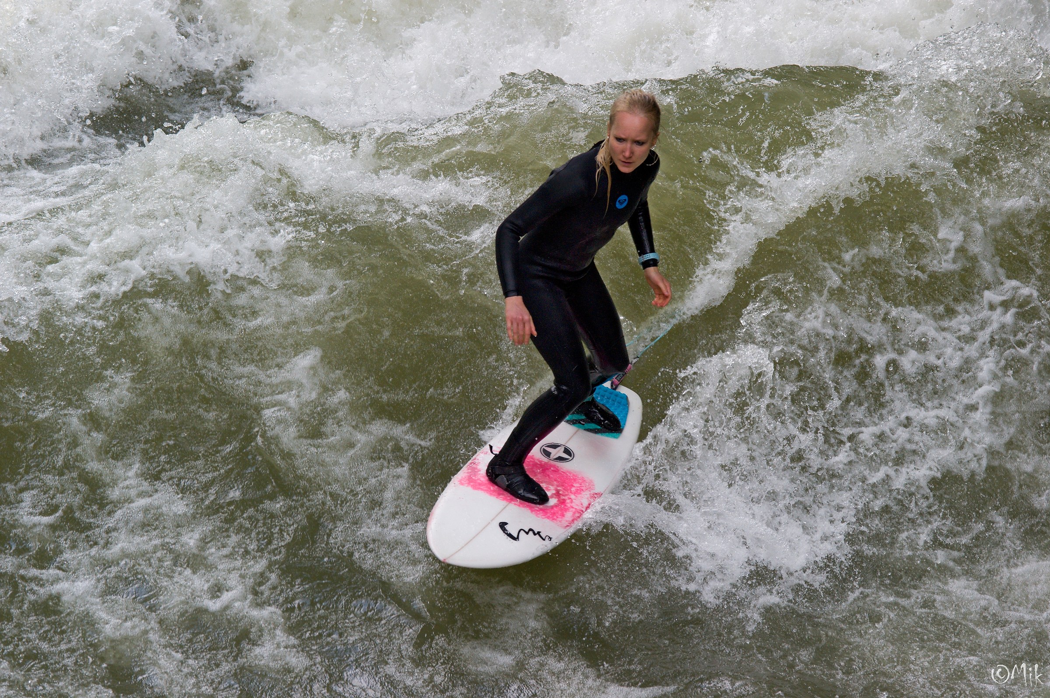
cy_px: 349
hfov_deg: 19.5
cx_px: 525
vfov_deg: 13.0
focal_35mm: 105
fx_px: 3060
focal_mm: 105
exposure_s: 1/800
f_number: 7.1
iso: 2000
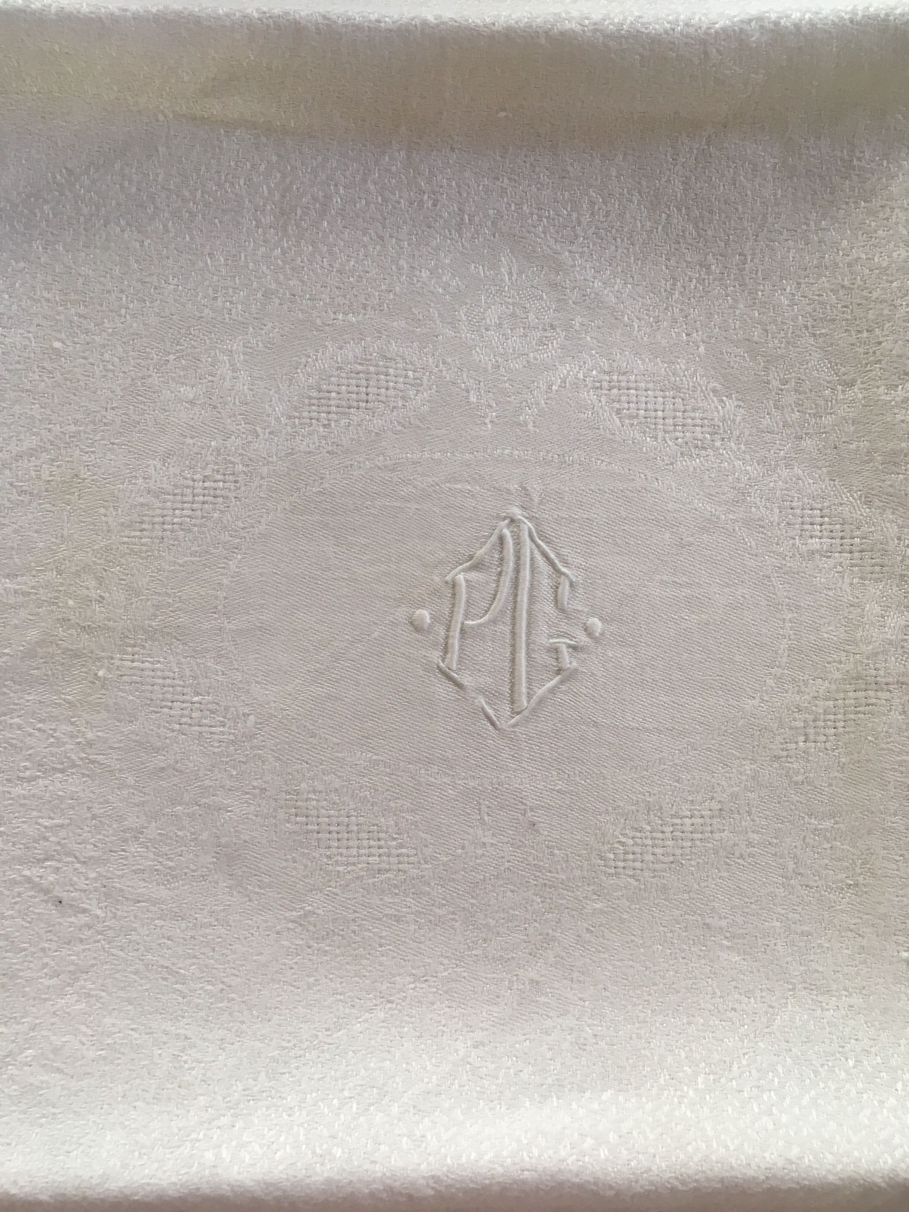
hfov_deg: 48.2
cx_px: 454
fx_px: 1015
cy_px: 606
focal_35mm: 29
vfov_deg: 61.7
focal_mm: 4.15
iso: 32
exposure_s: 1/33
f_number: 2.2
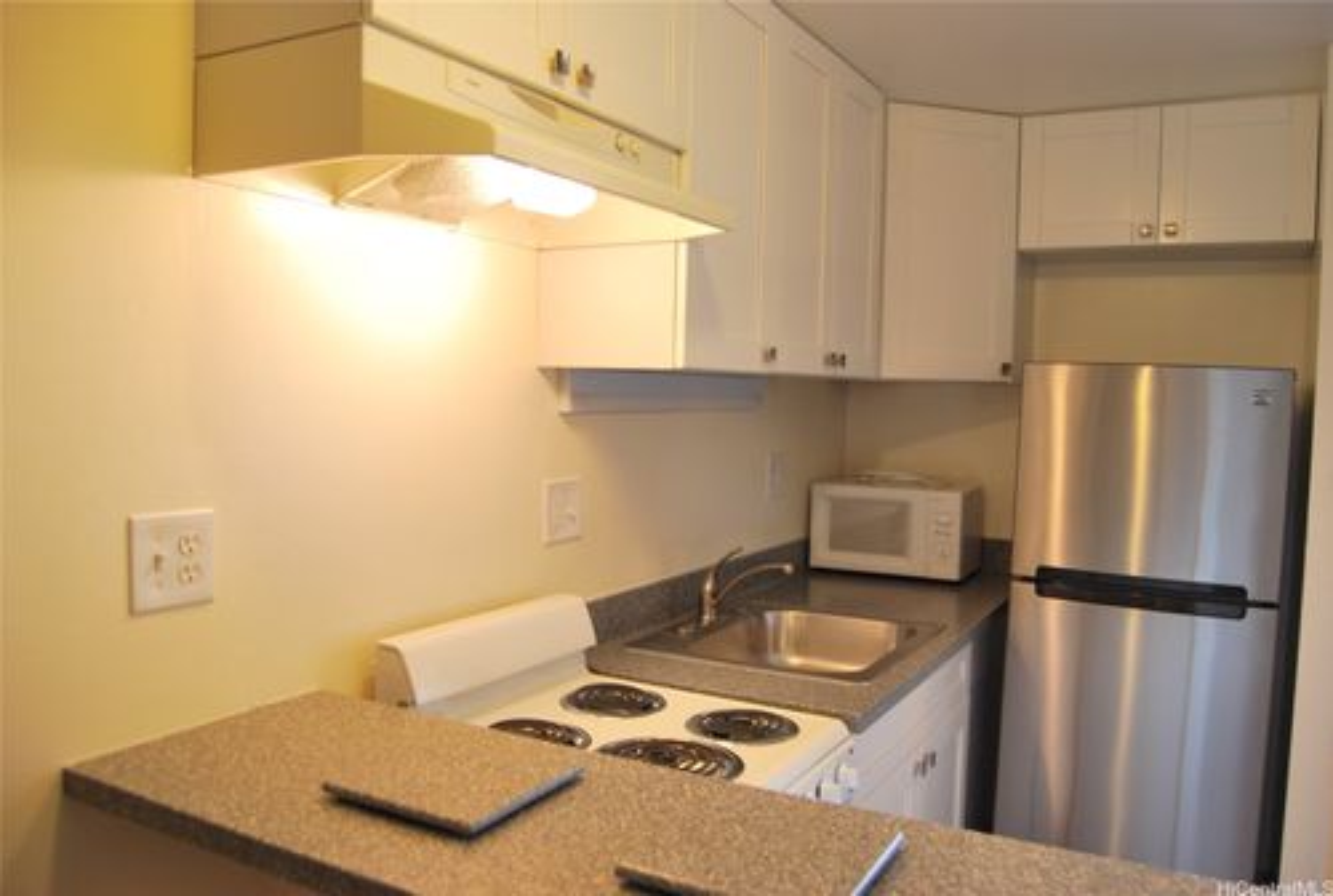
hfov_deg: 67.3
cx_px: 666
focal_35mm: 27
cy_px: 448
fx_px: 1002
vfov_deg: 48.2
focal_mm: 18
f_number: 3.5
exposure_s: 1/30
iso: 280
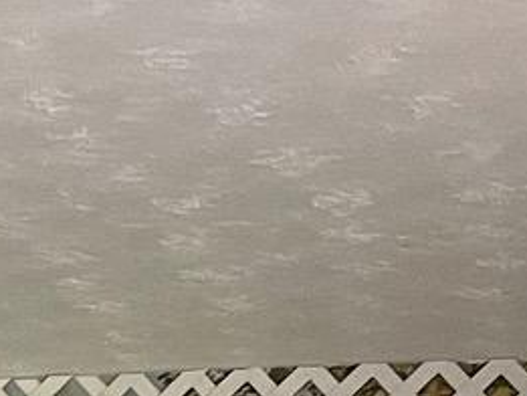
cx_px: -477
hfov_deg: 9.5
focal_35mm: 196
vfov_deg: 6.5
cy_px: 1416
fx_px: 2985
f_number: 1.6
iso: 320
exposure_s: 1/60
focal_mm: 5.1
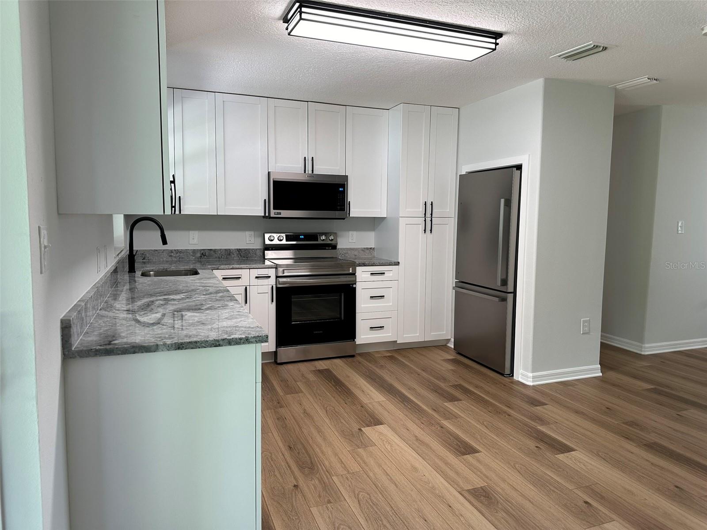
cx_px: 354
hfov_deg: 71.6
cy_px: 265
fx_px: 490
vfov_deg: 56.8
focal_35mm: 24
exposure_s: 1/120
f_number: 1.78
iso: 125
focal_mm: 6.86
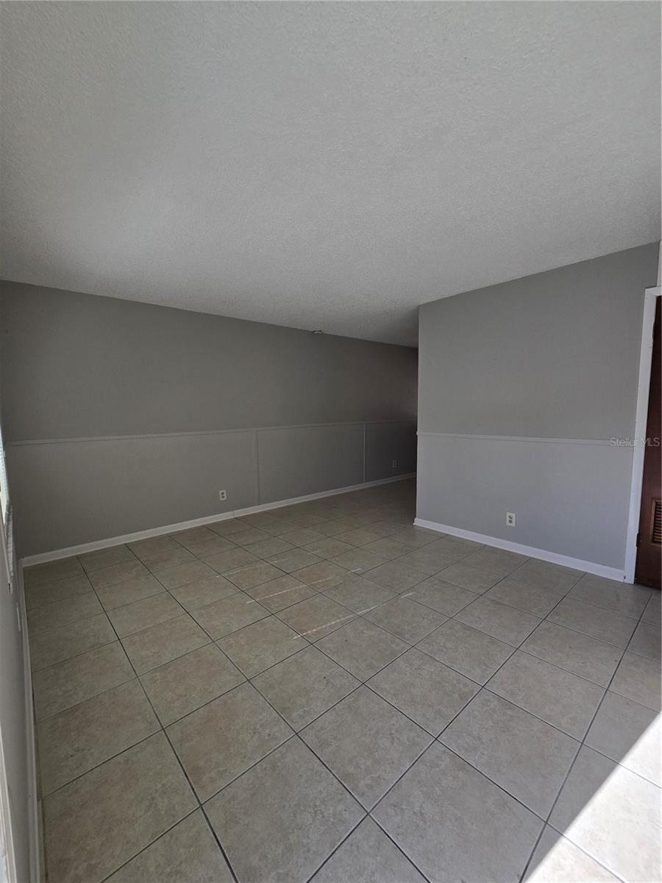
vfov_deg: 106.2
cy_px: 442
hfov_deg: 89.9
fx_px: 331
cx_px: 331
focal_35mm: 13
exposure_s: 1/569
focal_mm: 2.2
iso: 50
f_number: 2.2
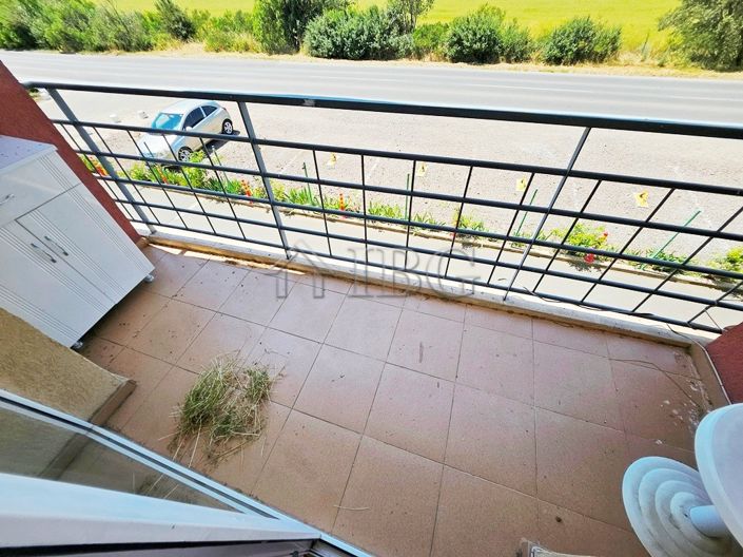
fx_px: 279
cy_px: 278
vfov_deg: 89.9
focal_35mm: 13
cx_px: 372
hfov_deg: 106.2
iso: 32
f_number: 2.2
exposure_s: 1/779
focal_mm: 1.7
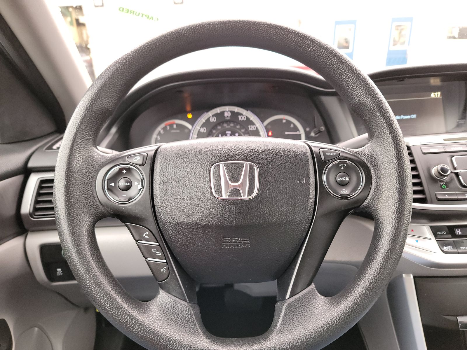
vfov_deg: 56.8
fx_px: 324
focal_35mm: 24
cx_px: 234
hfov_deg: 71.6
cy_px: 175
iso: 1025
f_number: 1.8
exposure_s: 1/59
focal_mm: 6.7
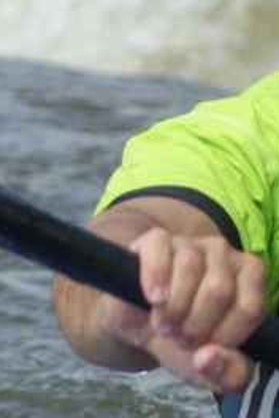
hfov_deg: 1.6
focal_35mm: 855
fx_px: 9913
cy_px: 195
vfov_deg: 2.4
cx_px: 346
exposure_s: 1/500
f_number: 5.6
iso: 160
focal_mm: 150
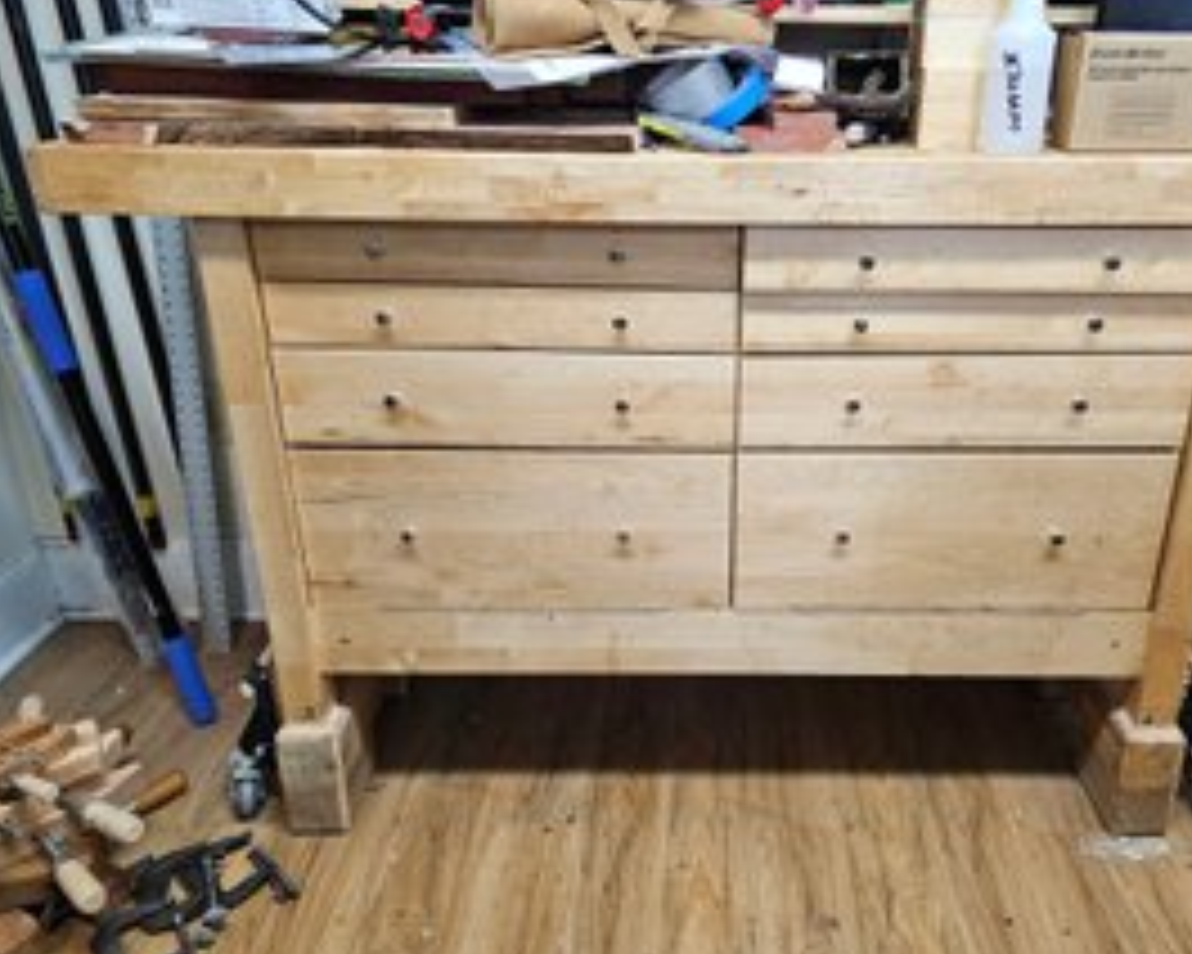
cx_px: 690
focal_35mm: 29
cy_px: 479
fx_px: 1023
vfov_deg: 50.0
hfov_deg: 60.1
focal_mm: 6.3
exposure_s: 1/120
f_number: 1.7
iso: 250
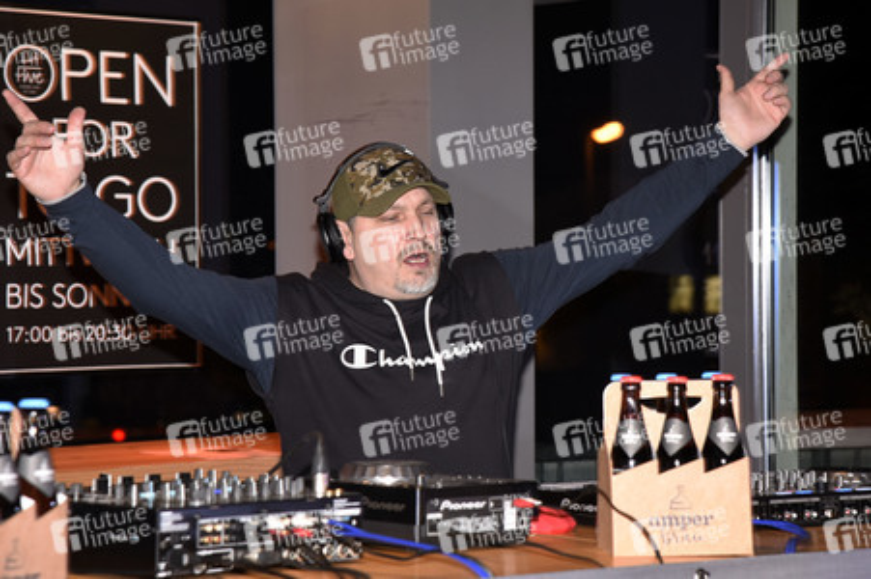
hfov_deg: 18.3
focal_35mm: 112
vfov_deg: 12.2
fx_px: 2708
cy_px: 290
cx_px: 436
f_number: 6.3
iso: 2000
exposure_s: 1/50
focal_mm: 112
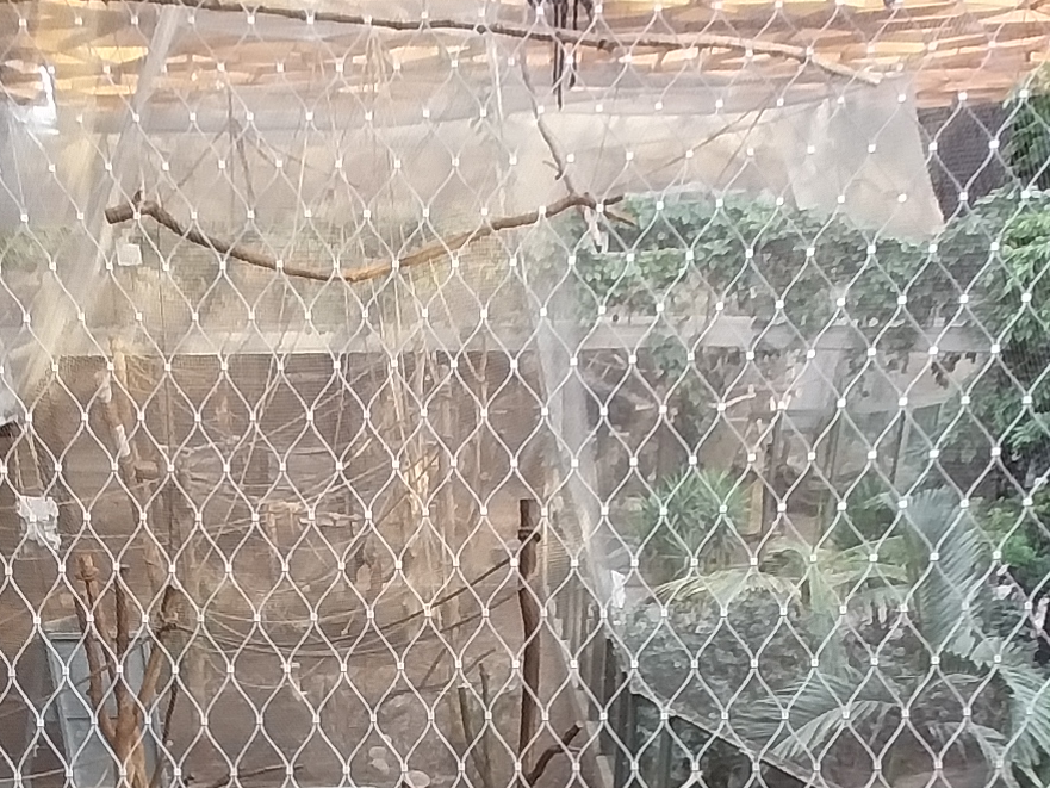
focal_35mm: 38
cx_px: 418
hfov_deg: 48.7
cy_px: 1026
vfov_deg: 30.0
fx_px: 1153
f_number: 2.2
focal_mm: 1.13
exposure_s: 1/50.1
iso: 100
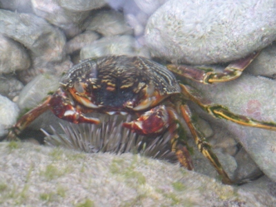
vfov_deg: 8.4
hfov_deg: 11.2
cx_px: 138
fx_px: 1411
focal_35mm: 177
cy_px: 104
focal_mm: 29.5
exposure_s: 1/52.8
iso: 400
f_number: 4.8
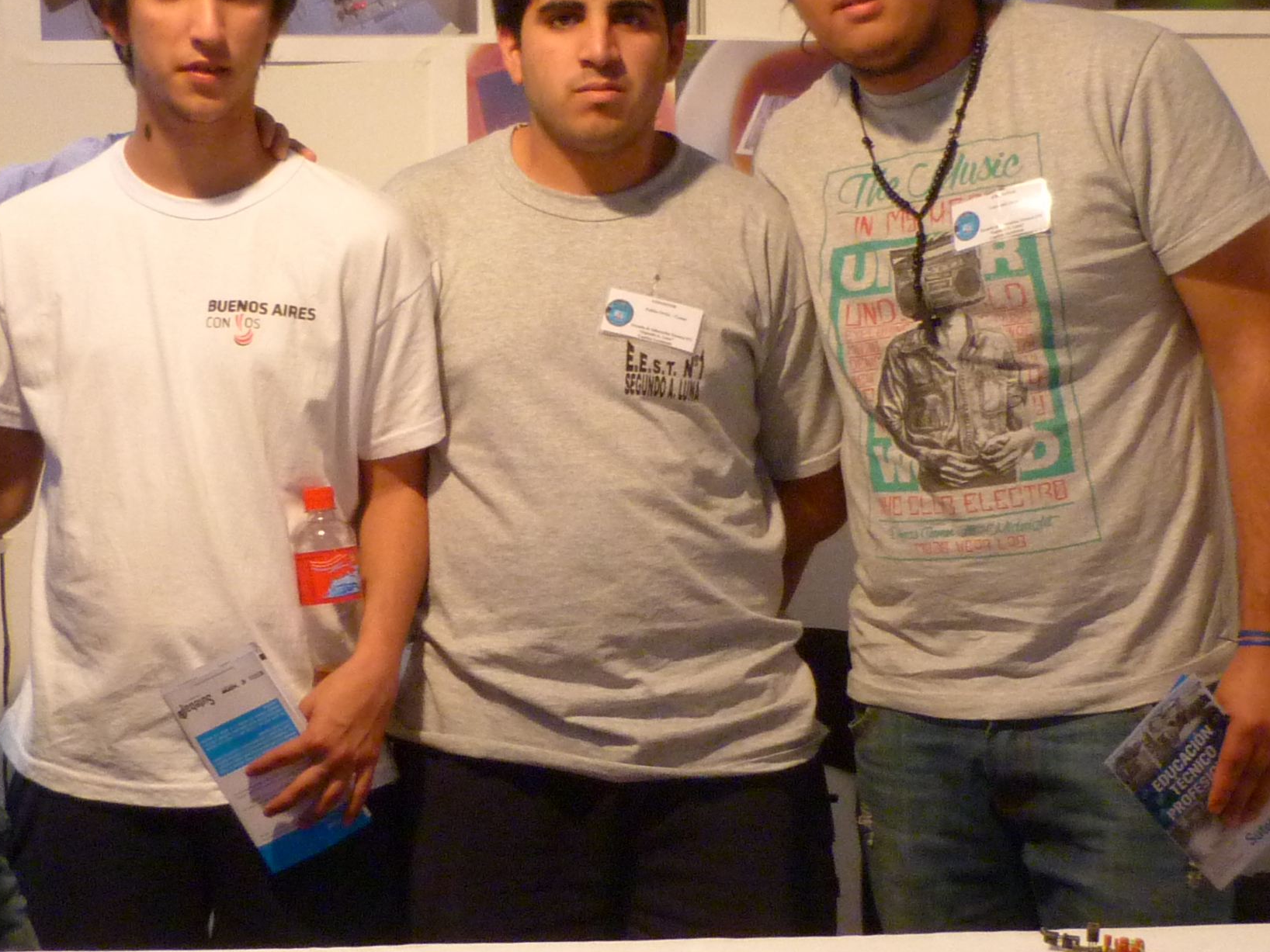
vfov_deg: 22.2
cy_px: 571
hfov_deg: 29.4
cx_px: 600
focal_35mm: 66
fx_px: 2421
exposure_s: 1/60
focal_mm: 4.5
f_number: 2.8
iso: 320
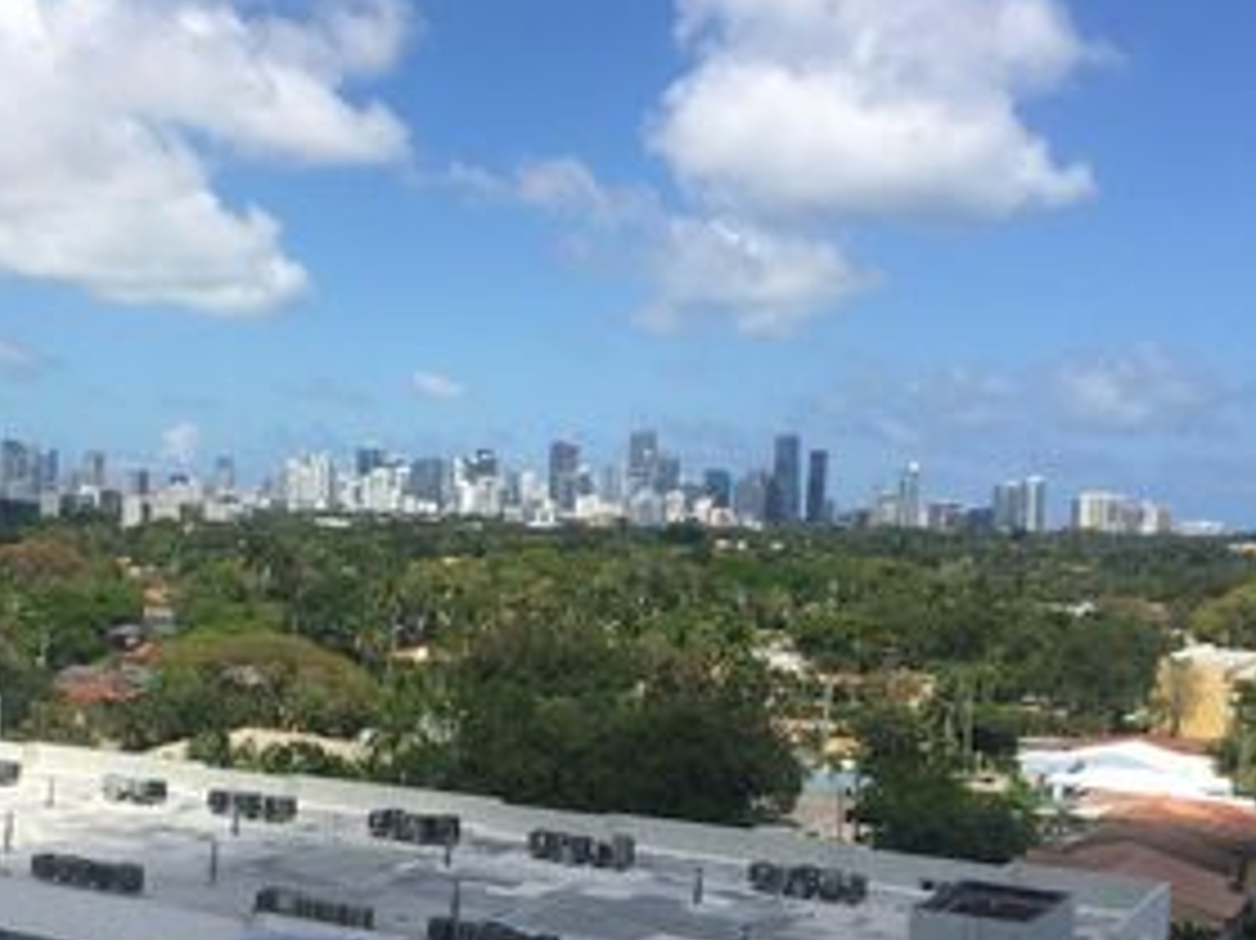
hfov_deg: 35.8
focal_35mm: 52
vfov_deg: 27.9
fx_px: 1886
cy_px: 609
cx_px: 279
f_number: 2.2
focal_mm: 4.15
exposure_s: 1/2475
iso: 32
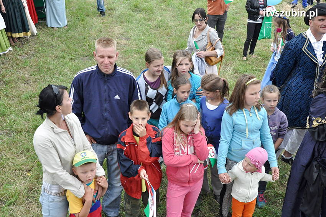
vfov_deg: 31.8
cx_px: 163
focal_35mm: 42
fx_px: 380
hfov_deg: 46.4
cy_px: 108
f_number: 8
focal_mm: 28
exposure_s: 1/250
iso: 1250
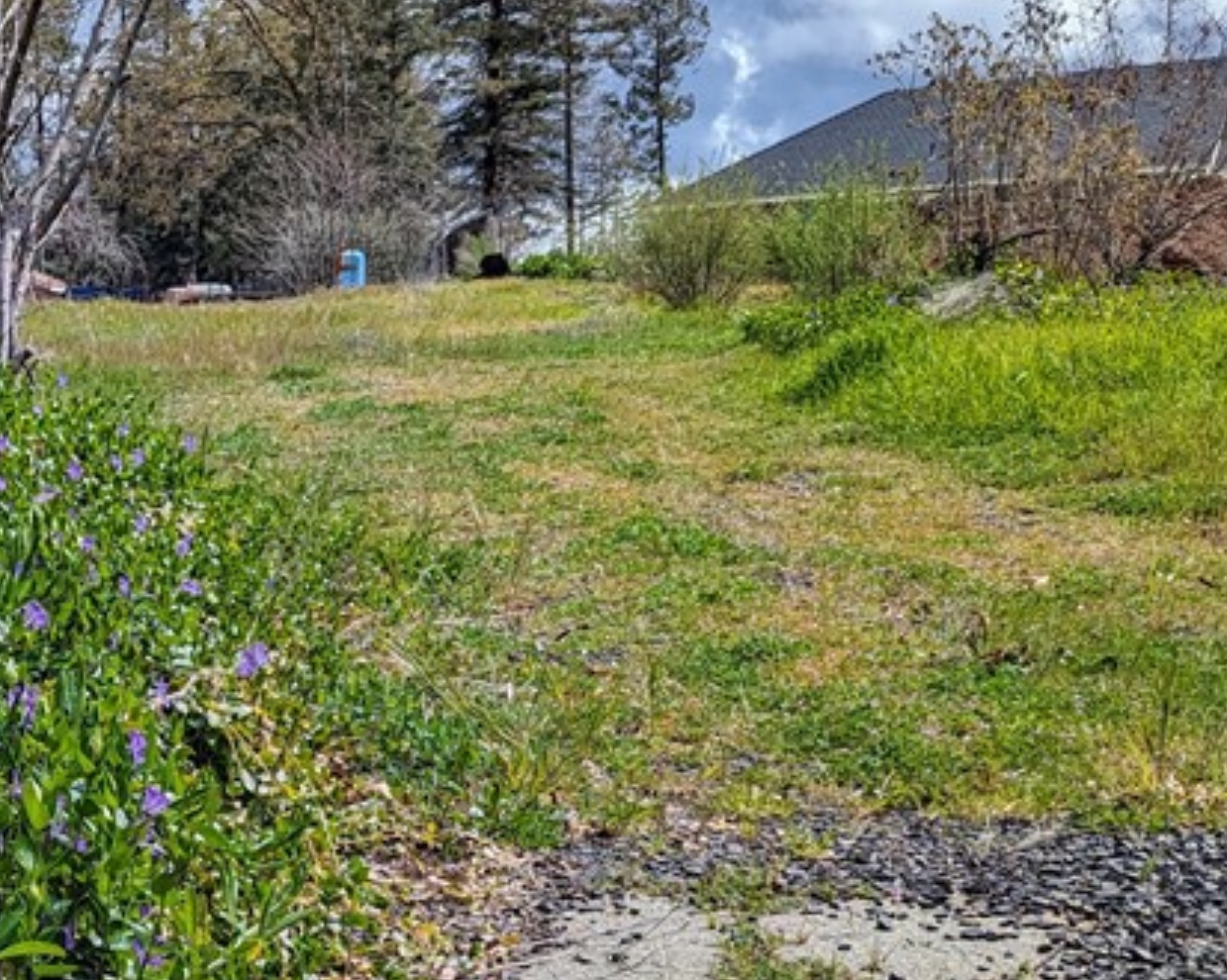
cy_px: 745
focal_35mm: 58
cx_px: -150
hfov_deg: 29.1
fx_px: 2105
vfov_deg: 25.9
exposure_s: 1/3534
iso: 44
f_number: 1.85
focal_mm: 6.81
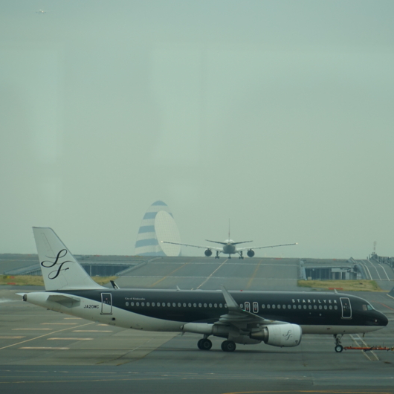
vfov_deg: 4.6
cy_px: 197
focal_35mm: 385
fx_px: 4958
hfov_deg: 4.6
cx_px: 200
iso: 320
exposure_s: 1/350
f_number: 6.3
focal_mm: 200
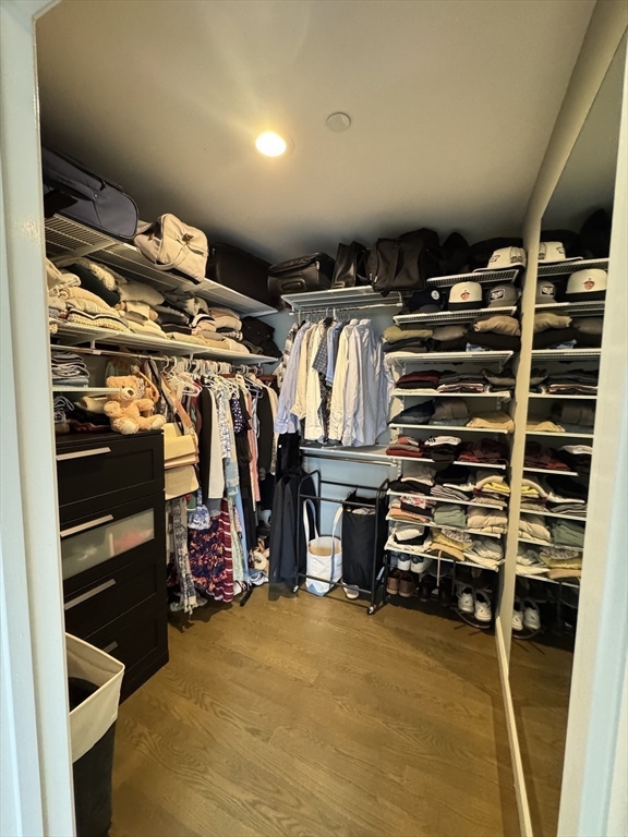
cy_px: 418
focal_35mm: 14
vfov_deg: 102.1
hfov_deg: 85.7
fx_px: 339
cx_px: 314
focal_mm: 2.22
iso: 1000
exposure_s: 1/40
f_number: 2.2
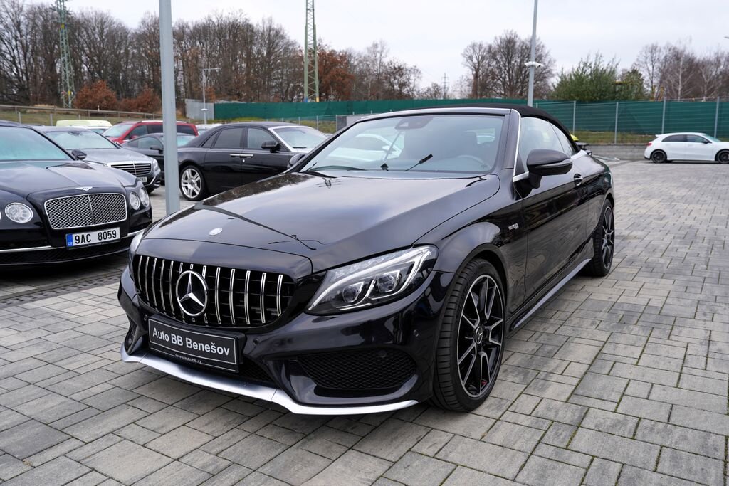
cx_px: 364
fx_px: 567
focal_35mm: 28
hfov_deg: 65.5
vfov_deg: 46.4
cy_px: 243
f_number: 5
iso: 100
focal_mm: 28
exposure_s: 1/100
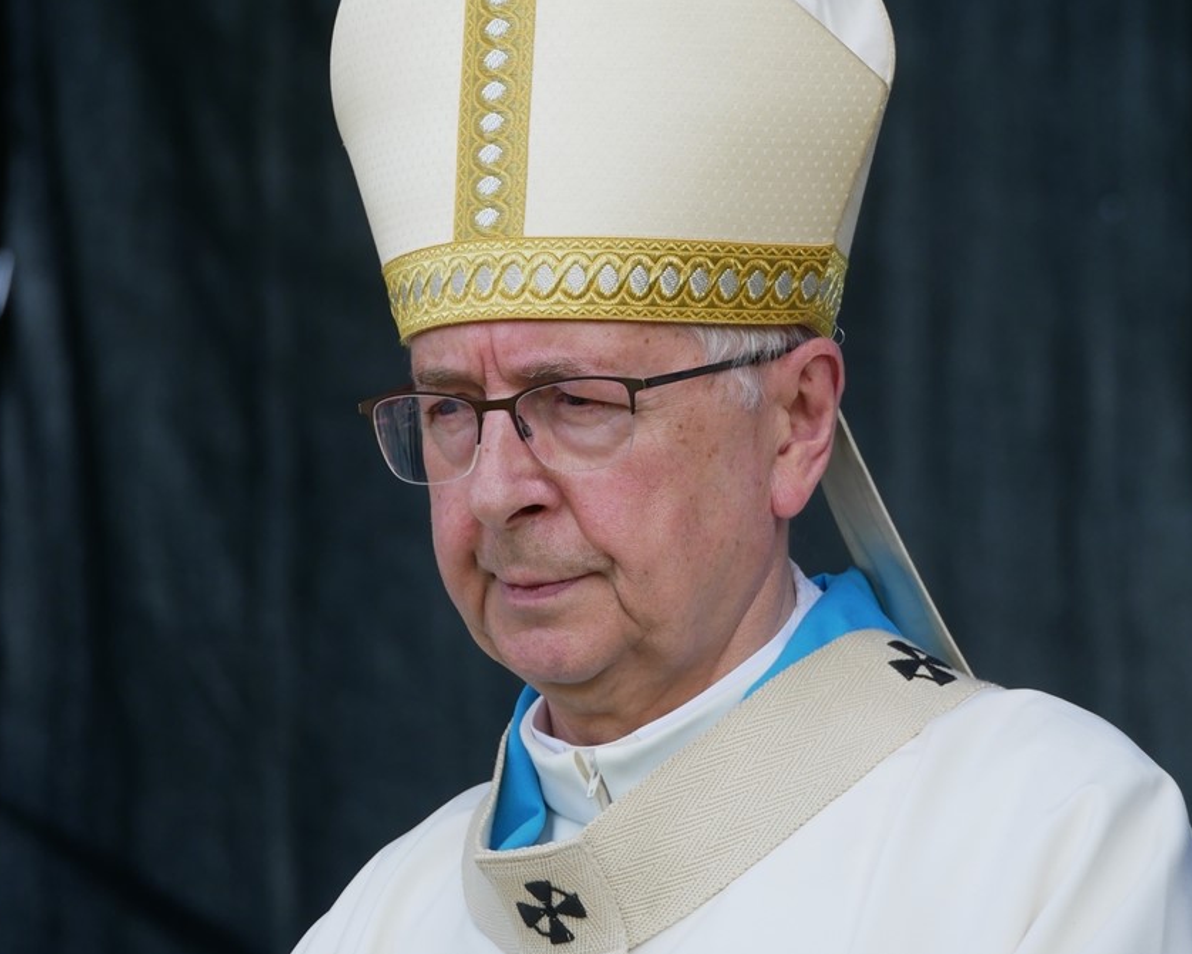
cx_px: 595
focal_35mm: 228
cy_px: 476
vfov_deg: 6.8
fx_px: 8046
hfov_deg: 8.5
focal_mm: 109
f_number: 5.6
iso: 200
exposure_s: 1/250
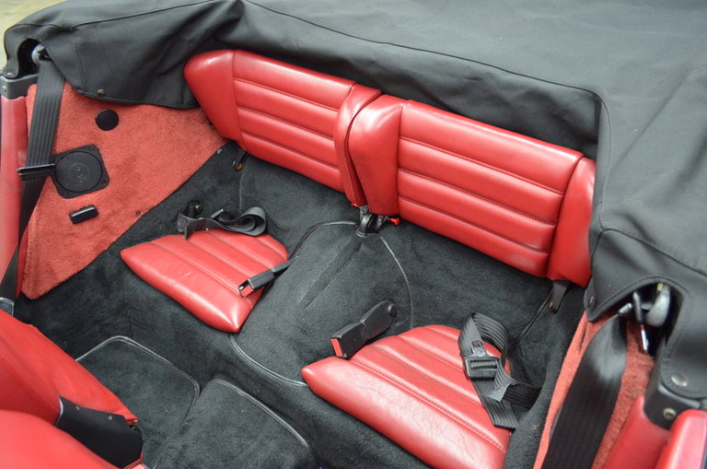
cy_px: 234
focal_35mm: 27
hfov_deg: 67.5
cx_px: 354
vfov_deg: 47.8
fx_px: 529
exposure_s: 1/30
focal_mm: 18
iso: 2000
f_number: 3.5
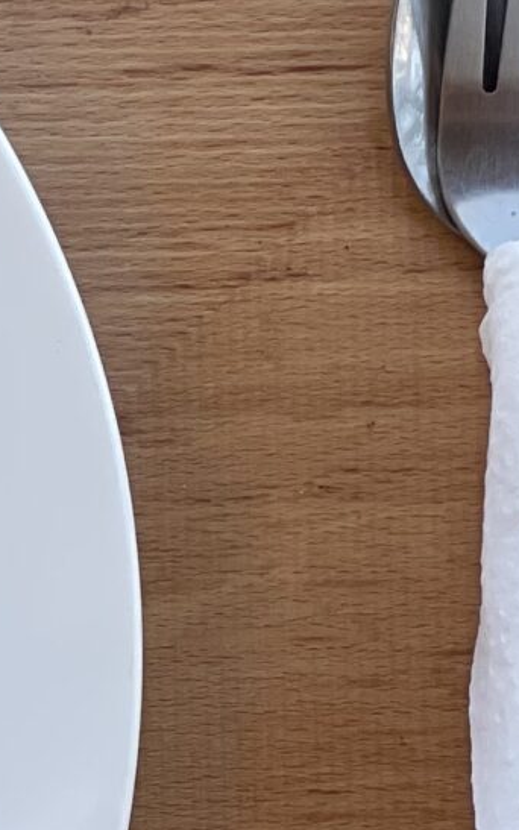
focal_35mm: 258
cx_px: -848
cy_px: 701
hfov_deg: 4.9
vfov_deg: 8.1
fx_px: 5837
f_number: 2
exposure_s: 1/400
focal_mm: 6
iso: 32
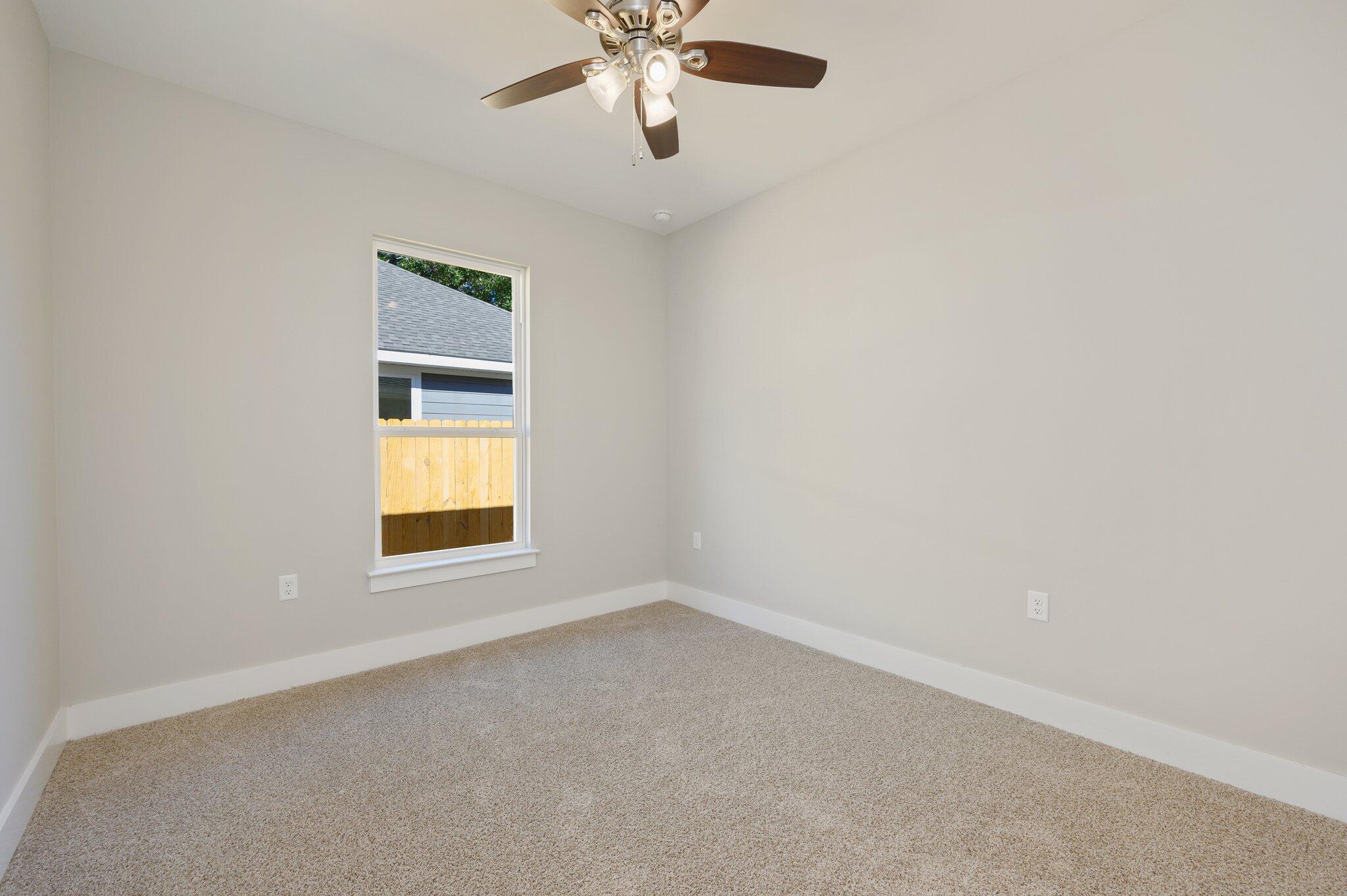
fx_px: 561
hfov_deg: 100.4
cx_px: 674
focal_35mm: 15
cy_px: 448
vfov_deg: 77.2
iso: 250
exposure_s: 1/25
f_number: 7.1
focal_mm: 15
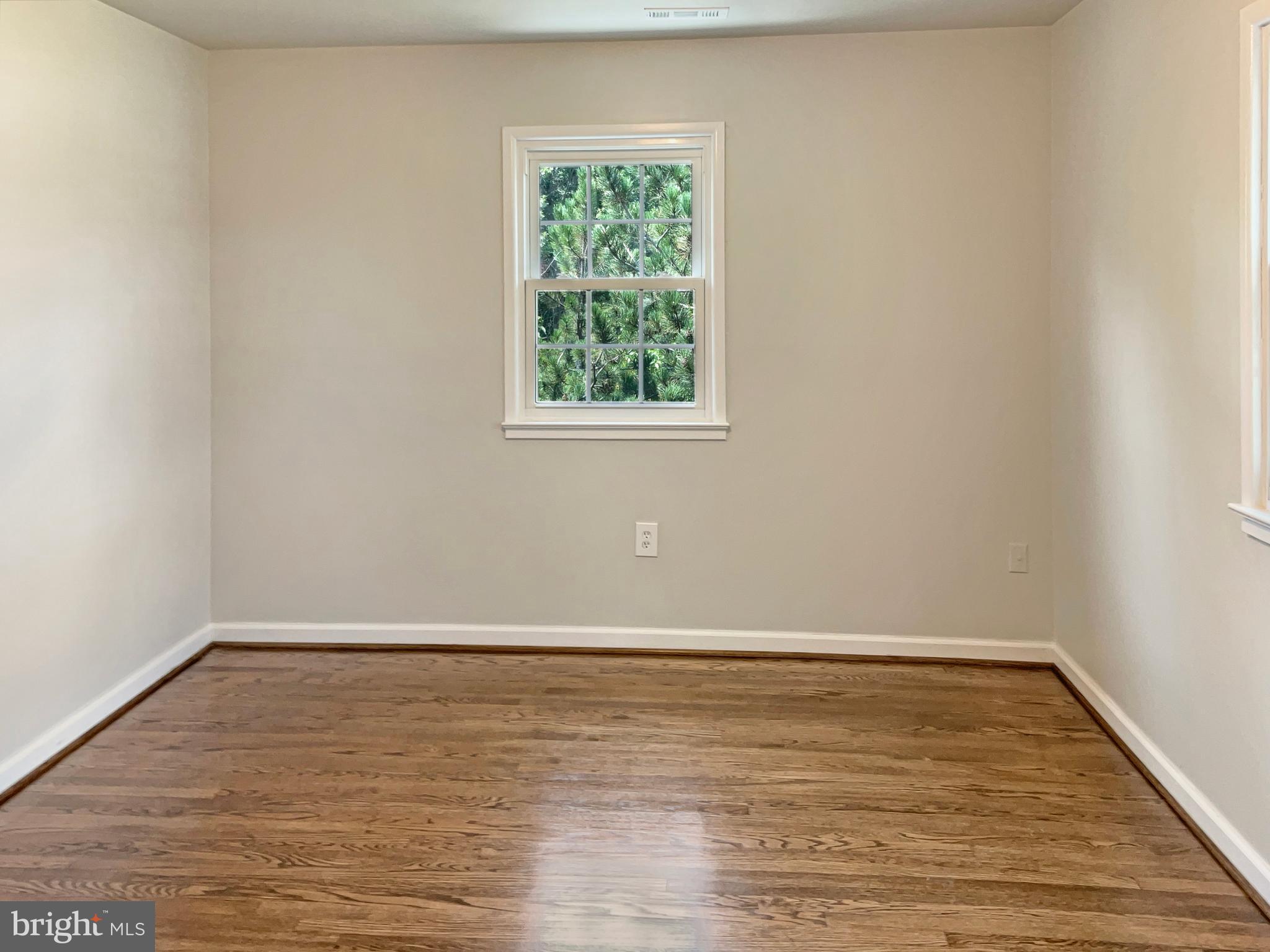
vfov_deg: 48.2
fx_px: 1064
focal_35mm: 29
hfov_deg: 61.7
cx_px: 635
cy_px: 476
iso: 16
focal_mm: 3
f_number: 1.8
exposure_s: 1/15
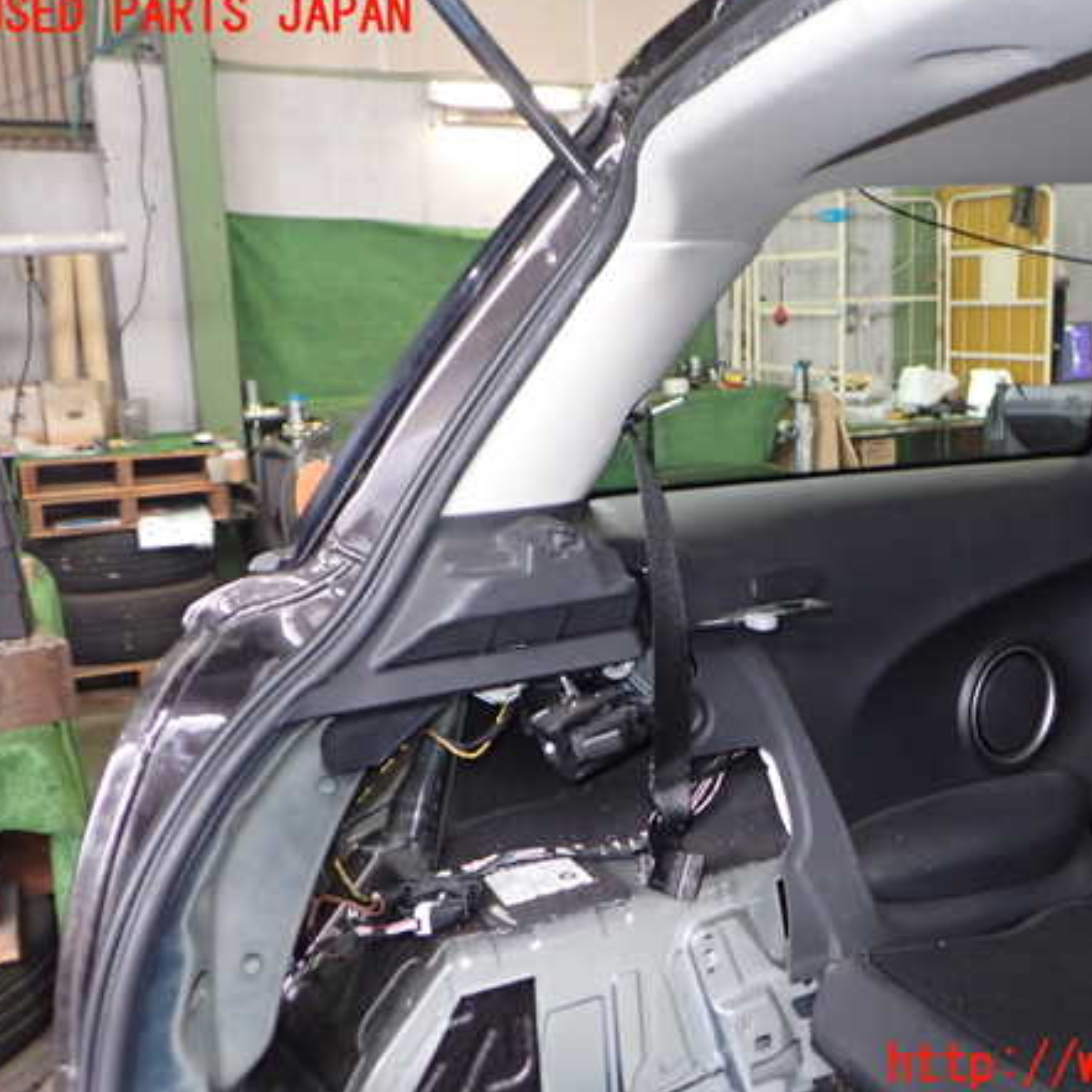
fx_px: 1285
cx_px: 704
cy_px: 541
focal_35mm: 36
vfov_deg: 46.0
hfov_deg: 45.5
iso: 400
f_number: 2.3
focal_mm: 5.4
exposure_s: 1/30
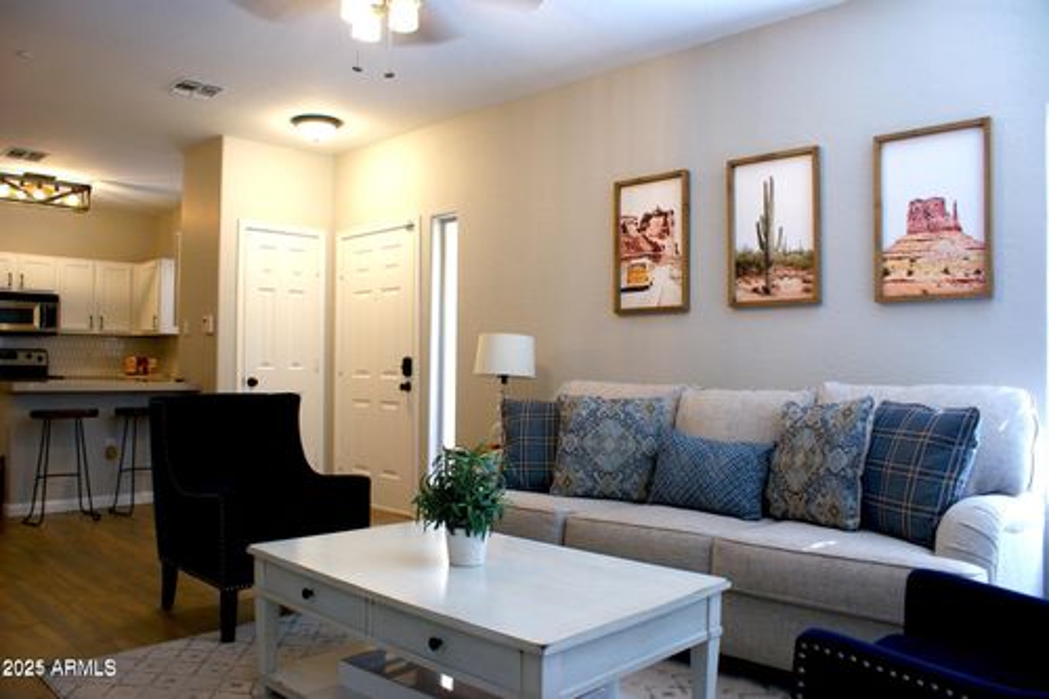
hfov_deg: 67.4
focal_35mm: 27
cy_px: 350
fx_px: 786
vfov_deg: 47.9
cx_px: 524
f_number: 3.5
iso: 100
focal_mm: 18
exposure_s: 1/15
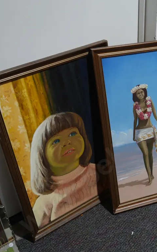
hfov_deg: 21.9
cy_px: 127
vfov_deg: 35.7
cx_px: 157
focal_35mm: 57
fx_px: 390
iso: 250
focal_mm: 20
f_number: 4.4
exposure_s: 1/60
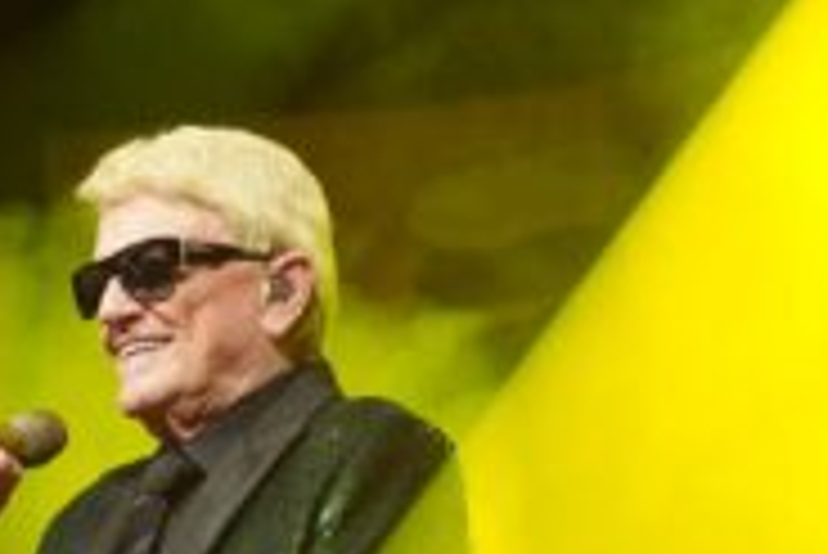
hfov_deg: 8.7
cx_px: 315
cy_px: 511
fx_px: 5455
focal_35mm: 237
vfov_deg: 5.8
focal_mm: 105
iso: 4000
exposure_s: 1/160
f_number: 4
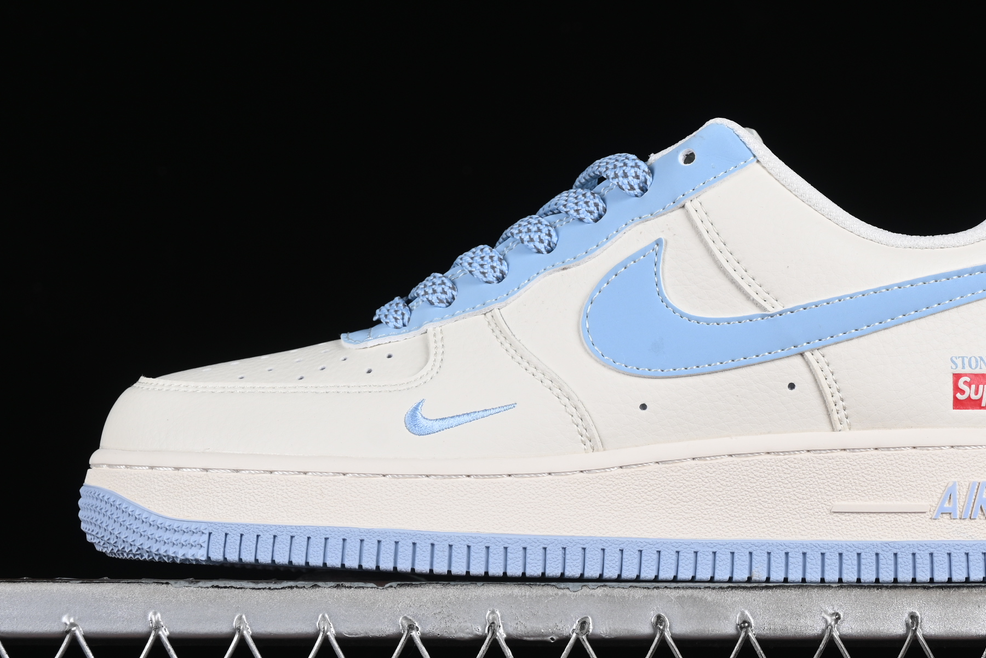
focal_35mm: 116
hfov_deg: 17.6
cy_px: 263
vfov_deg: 11.8
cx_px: 600
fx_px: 3177
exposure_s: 1/100
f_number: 8
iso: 160
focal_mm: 50
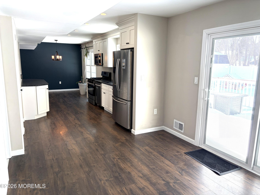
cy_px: 98
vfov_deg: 53.1
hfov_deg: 67.3
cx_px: 130
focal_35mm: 26
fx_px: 195
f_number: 1.6
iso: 80
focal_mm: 5.96
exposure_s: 1/206
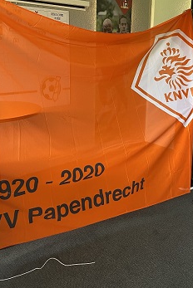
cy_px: 115
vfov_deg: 54.0
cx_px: 84
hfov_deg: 37.9
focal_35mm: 35
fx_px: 281
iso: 125
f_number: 1.8
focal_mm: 4.25
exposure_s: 1/95
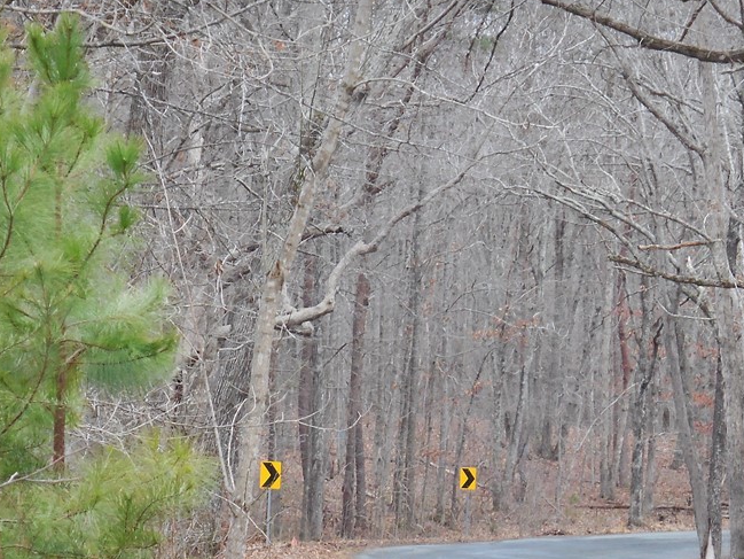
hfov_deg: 7.2
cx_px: 510
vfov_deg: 5.4
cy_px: 426
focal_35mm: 276
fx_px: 5933
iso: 450
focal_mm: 31.4
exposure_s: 1/60
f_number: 6.4
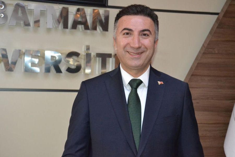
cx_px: 118
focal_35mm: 66
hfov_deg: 30.5
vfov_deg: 20.6
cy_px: 78
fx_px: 431
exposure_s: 1/60
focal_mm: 44
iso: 3200
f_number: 4.5
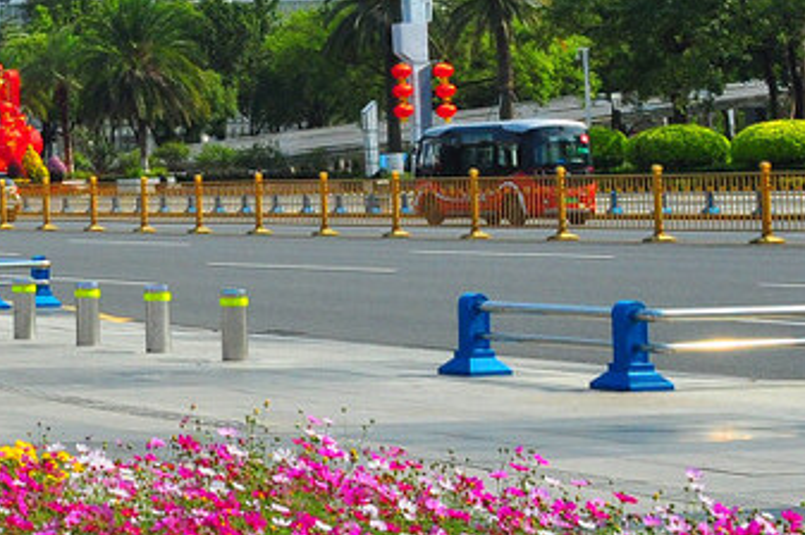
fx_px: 2859
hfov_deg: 14.9
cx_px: -394
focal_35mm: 128
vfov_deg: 10.5
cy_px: -85
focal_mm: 24
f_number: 9
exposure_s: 1/1250
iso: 560
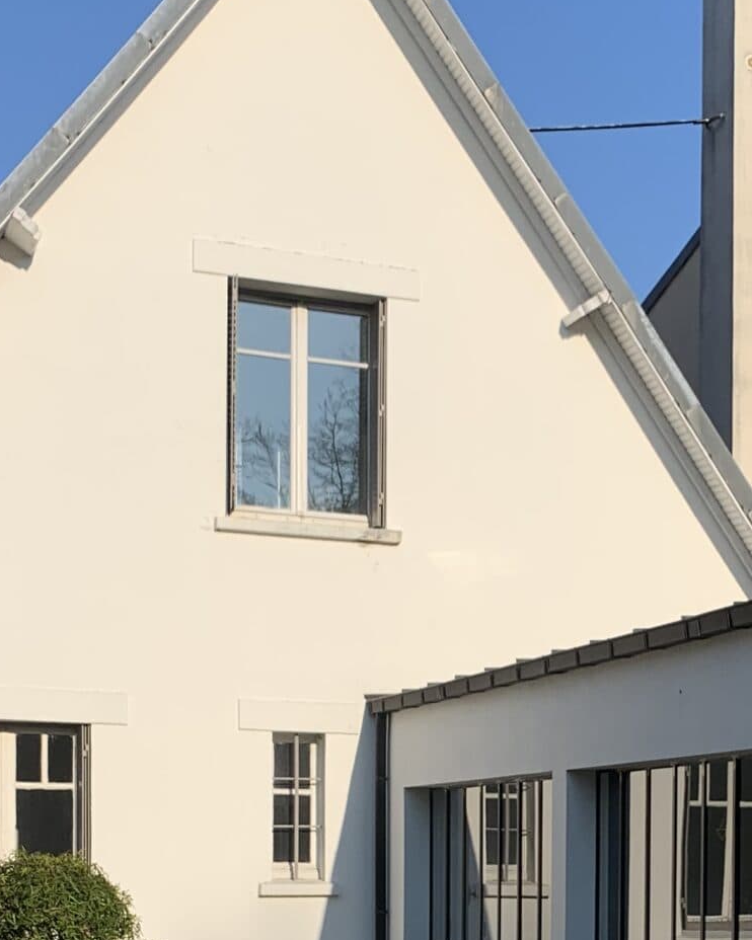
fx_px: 1948
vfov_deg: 25.9
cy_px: 914
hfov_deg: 21.6
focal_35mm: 70
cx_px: 574
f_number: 1.8
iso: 25
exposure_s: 1/2681
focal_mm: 4.25
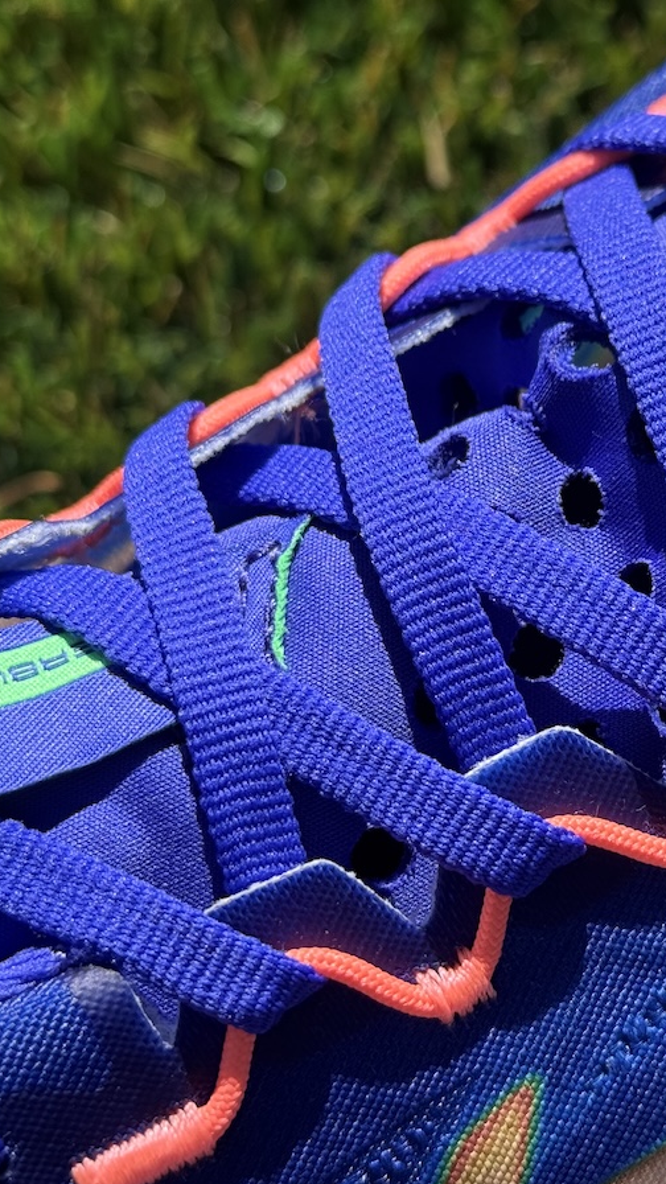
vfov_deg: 30.2
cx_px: 525
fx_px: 2198
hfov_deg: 17.1
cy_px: 593
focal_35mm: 70
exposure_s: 1/3096
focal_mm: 6.76
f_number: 1.78
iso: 80
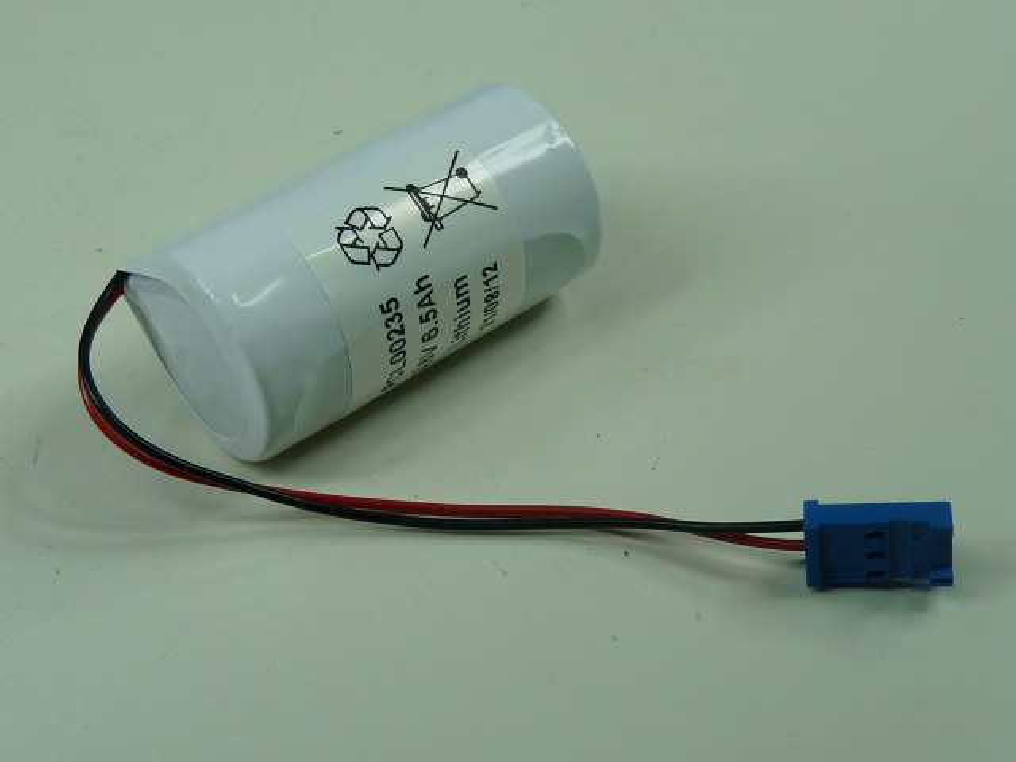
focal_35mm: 58
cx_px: 508
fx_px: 1702
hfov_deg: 33.2
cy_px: 381
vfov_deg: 25.2
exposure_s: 1/125
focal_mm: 5.9
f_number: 3
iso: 100
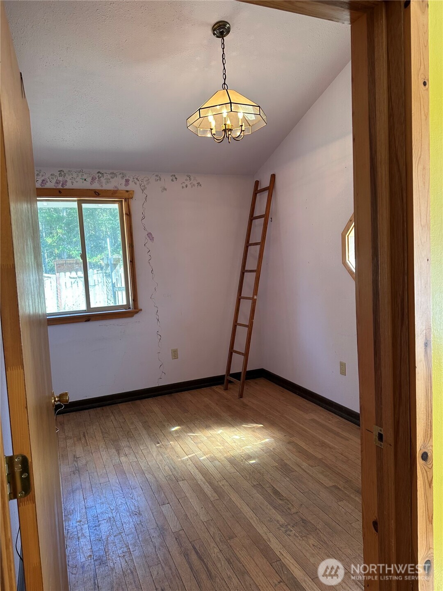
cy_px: 296
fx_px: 410
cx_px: 222
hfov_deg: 56.8
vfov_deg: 71.6
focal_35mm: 24
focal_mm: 6.86
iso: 125
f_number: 1.78
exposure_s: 1/120
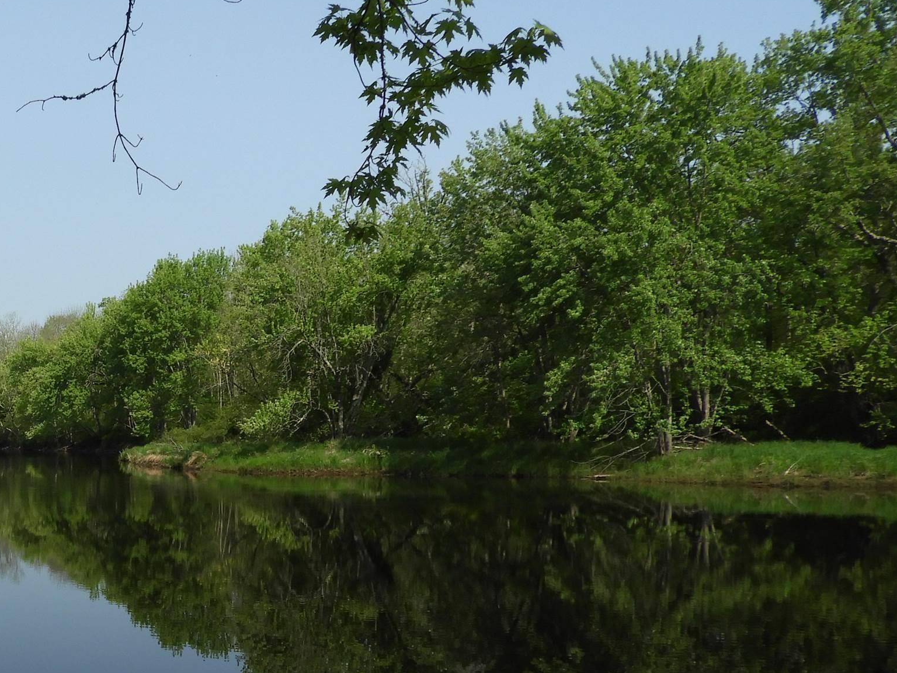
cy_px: 478
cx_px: 6
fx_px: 1244
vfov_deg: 29.9
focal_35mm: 48
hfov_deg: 35.9
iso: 100
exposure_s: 1/1250
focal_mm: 4.3
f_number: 3.3
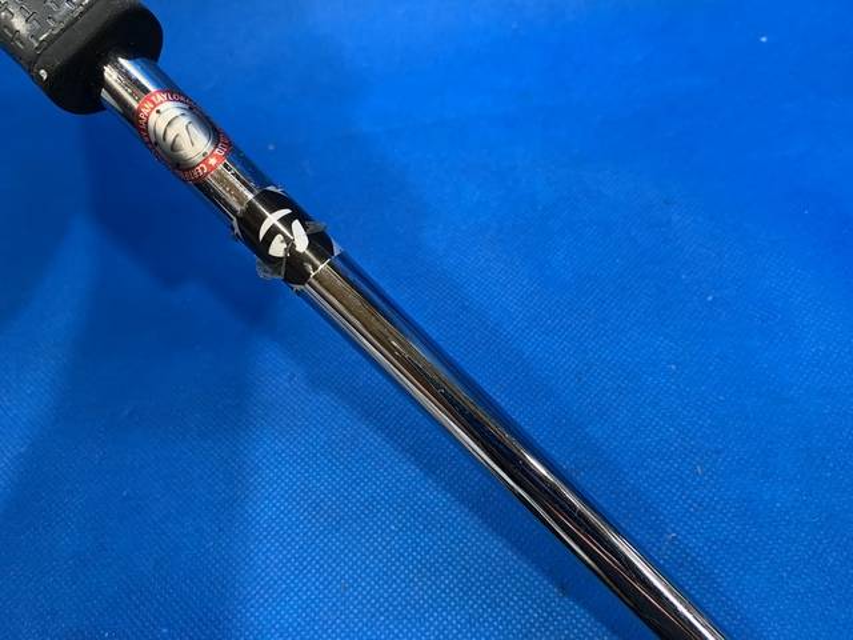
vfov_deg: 53.1
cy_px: 320
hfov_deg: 67.3
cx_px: 426
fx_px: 641
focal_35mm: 26
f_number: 1.8
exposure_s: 1/60
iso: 50
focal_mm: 4.25
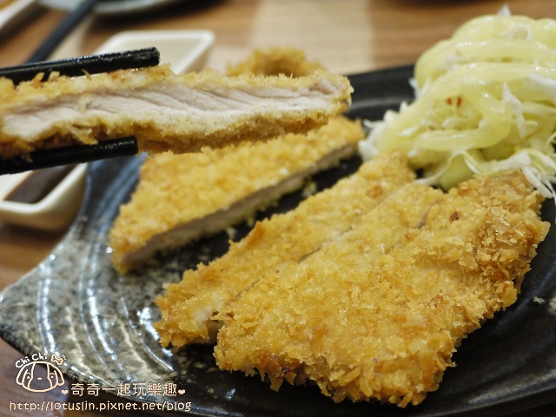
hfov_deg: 63.4
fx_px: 450
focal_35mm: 28
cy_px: 208
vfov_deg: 49.7
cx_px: 278
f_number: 2.5
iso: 400
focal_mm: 14
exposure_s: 1/30
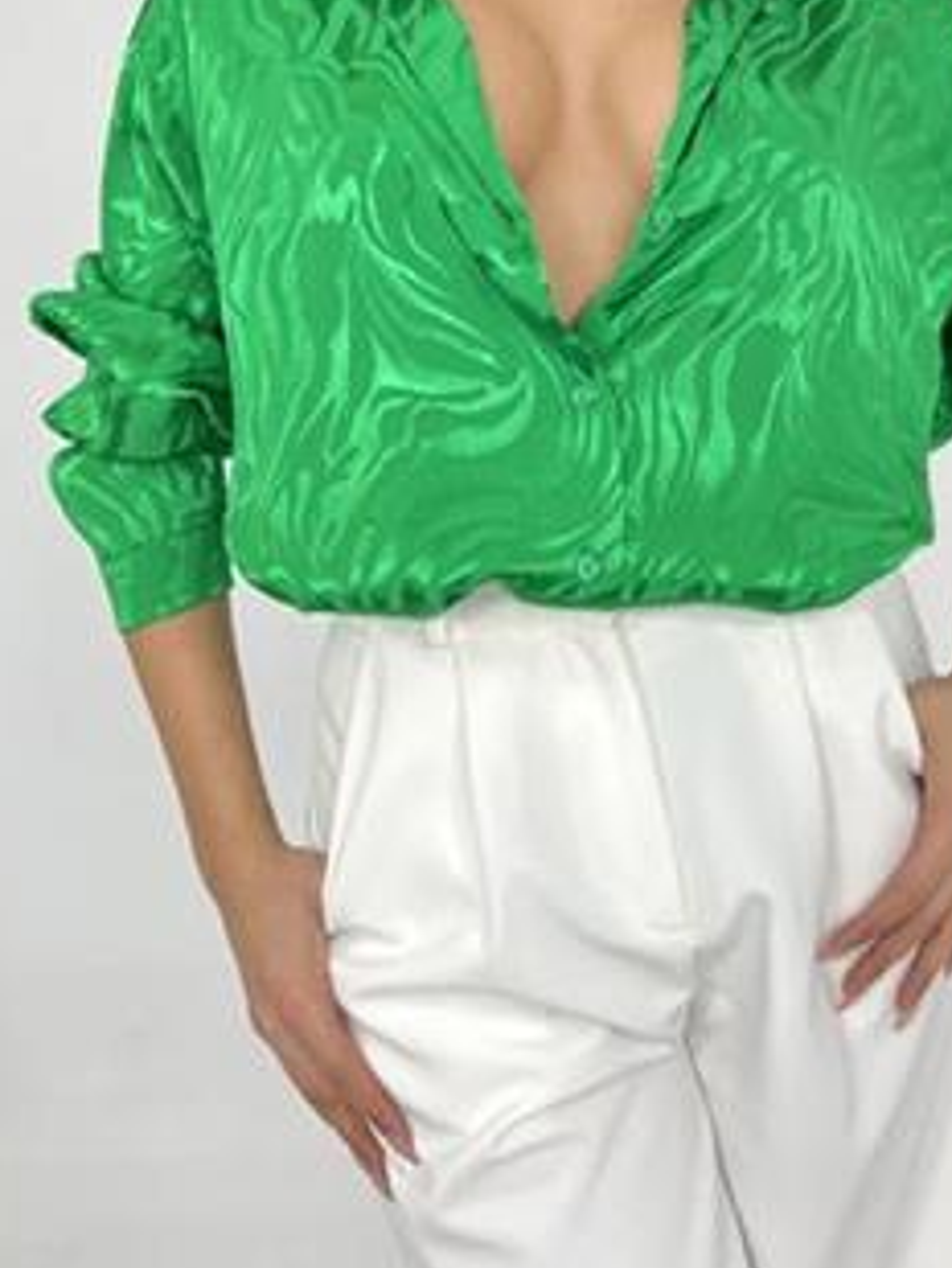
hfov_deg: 25.9
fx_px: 2052
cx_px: 652
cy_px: 205
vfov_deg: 33.1
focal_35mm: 56
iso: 40
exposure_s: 1/144
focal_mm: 5.7
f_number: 1.5
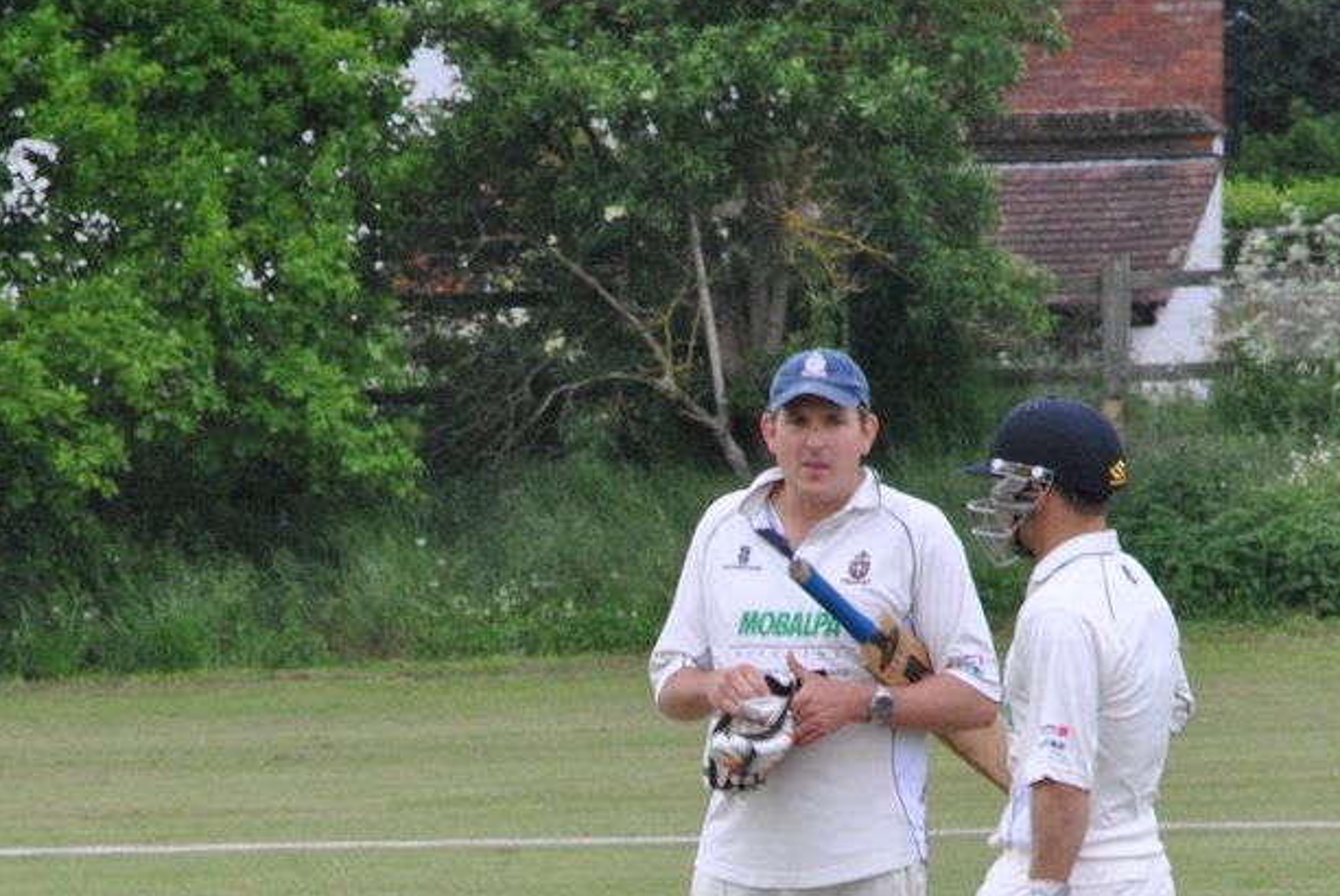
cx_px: 435
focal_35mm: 881
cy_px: 866
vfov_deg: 1.6
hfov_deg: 2.3
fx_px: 32823
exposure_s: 1/80
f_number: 5.6
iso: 800
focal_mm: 300
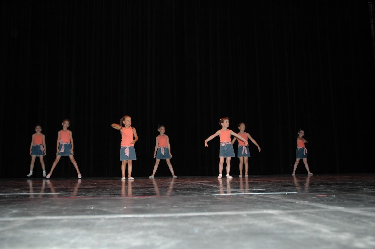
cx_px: 188
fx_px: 390
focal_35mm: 38
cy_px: 124
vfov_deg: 35.4
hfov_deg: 51.3
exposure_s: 1/100
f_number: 3.8
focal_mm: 25
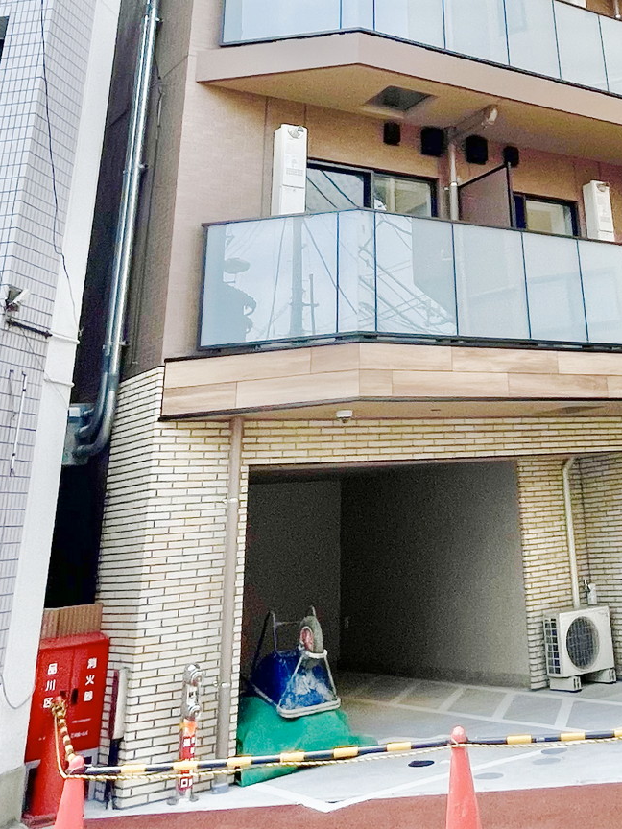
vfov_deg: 41.1
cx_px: 517
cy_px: 8
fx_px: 958
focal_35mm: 40
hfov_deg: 34.6
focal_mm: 1.55
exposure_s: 1/505
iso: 25
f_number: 2.4
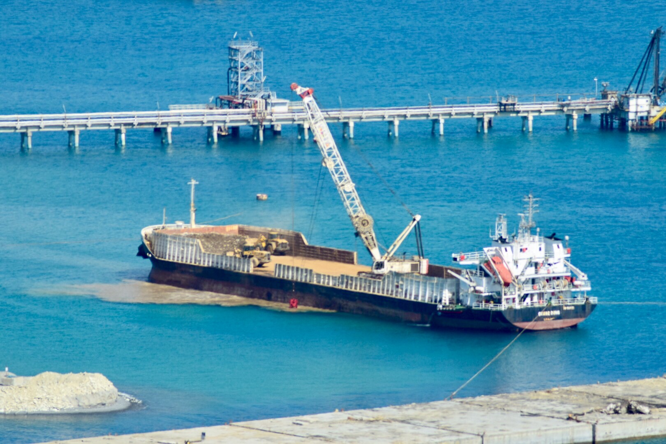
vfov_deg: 3.1
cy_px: 222
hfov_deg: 4.6
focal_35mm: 450
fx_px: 8324
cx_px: 333
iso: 280
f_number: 11
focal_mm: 300
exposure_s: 1/500
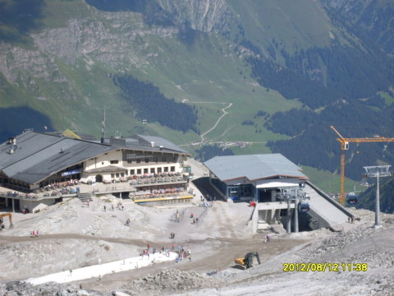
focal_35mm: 114
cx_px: 197
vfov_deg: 13.0
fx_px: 1298
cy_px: 148
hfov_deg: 17.3
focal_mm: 18.9
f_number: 5.2
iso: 80
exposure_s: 1/500
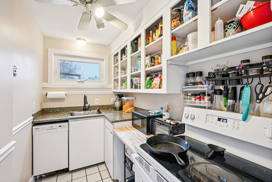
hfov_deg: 96.7
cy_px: 91
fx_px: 121
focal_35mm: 16
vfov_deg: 73.7
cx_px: 136
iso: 400
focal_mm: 16
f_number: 8
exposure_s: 1/6
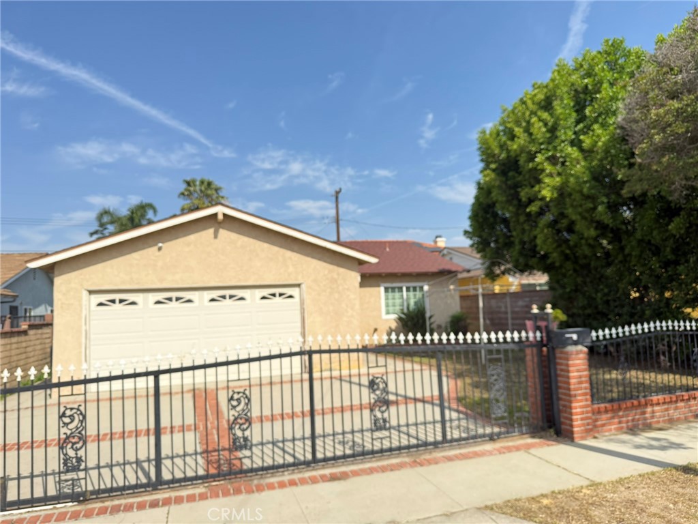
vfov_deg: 56.8
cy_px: 262
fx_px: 484
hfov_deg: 71.6
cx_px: 349
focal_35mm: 24
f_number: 1.78
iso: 100
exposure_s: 1/1585
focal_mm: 6.76
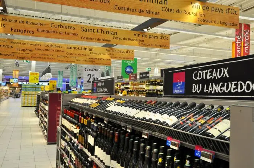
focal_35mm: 36
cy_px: 84
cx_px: 127
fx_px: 254
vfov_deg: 36.7
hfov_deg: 53.2
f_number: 7.1
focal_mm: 24
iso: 800
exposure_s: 1/80
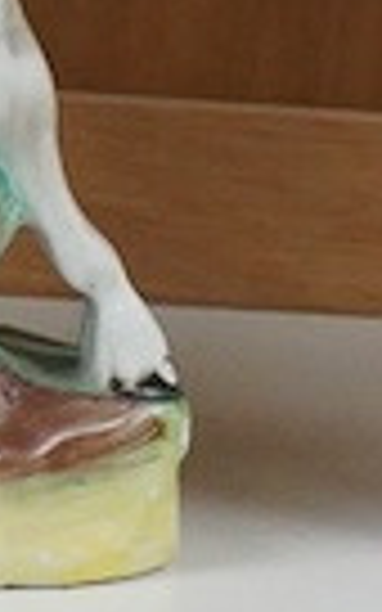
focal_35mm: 378
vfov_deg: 5.5
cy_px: -342
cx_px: -393
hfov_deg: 3.4
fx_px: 6296
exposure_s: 1/160
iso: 2500
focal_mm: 30
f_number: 13
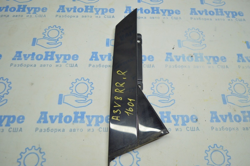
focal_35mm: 30
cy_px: 83
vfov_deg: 43.5
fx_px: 208
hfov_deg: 62.0
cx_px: 125
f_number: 3.8
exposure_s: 1/80
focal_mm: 20
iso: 400
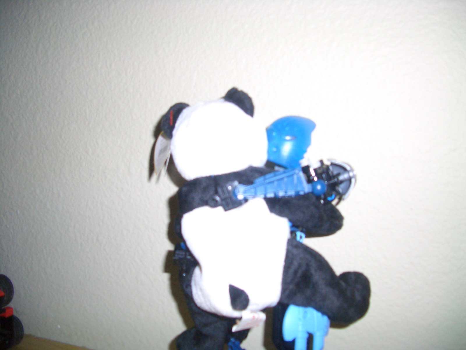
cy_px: 175
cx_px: 233
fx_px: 471
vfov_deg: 40.7
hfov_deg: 52.6
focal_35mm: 35
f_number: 2.6
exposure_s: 1/60
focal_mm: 5.8
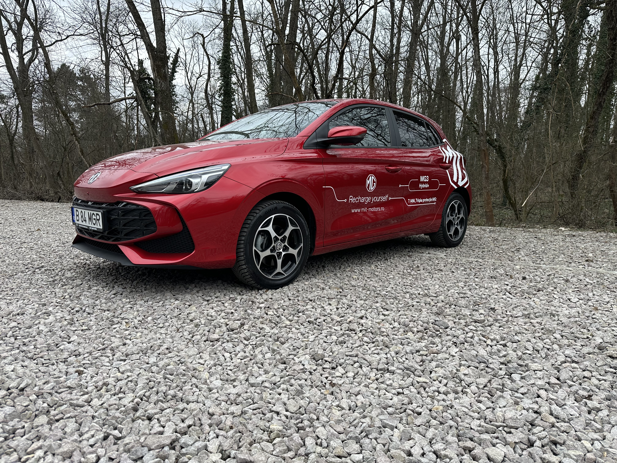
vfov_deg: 56.8
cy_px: 232
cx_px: 308
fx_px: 428
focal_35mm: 24
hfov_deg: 71.6
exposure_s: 1/1062
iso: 80
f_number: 1.78
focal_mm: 6.86
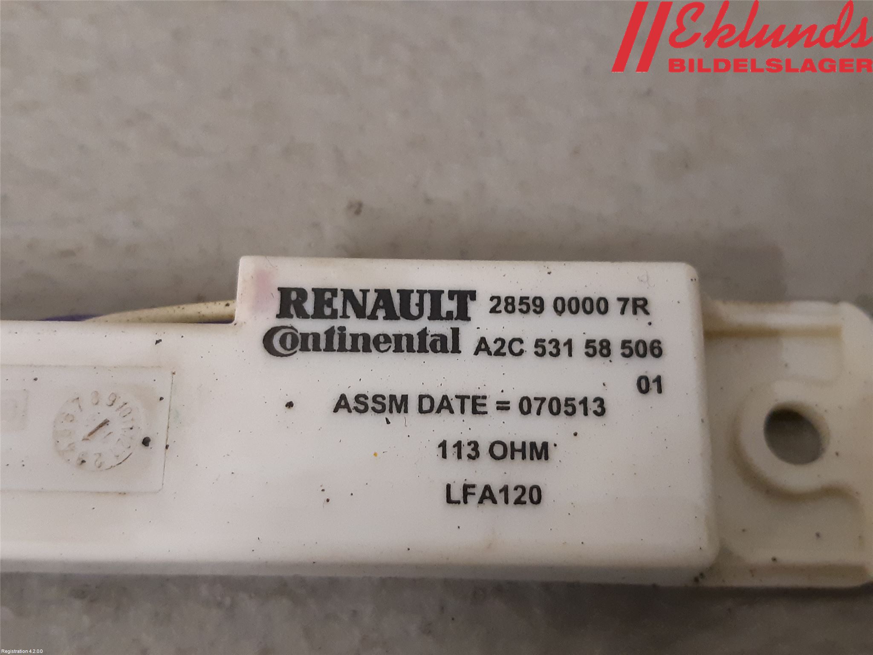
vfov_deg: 53.1
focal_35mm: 26
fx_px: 656
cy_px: 328
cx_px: 436
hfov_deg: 67.3
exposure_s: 1/50
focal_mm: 3.93
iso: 250
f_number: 1.7
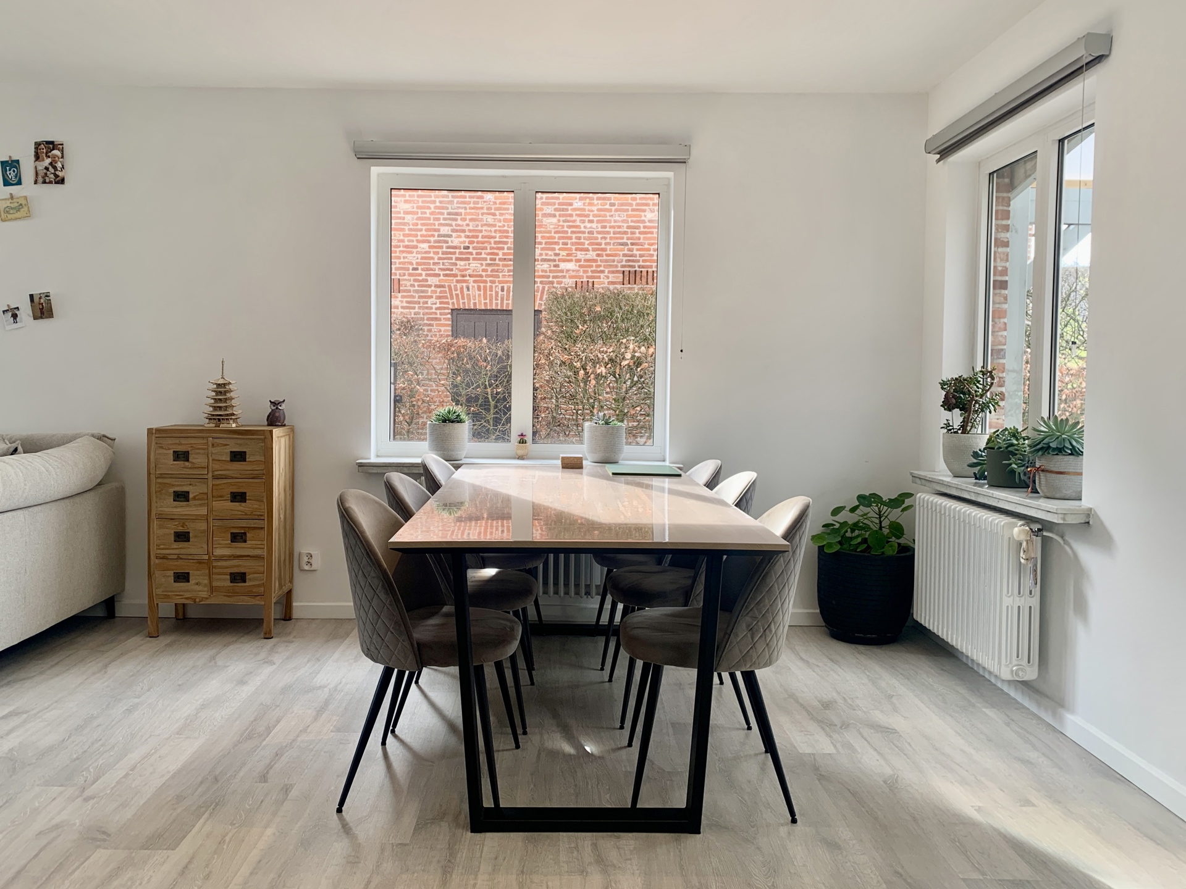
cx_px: 593
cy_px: 444
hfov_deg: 67.3
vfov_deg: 53.1
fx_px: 891
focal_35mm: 26
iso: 32
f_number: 1.8
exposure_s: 1/122
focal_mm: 4.25
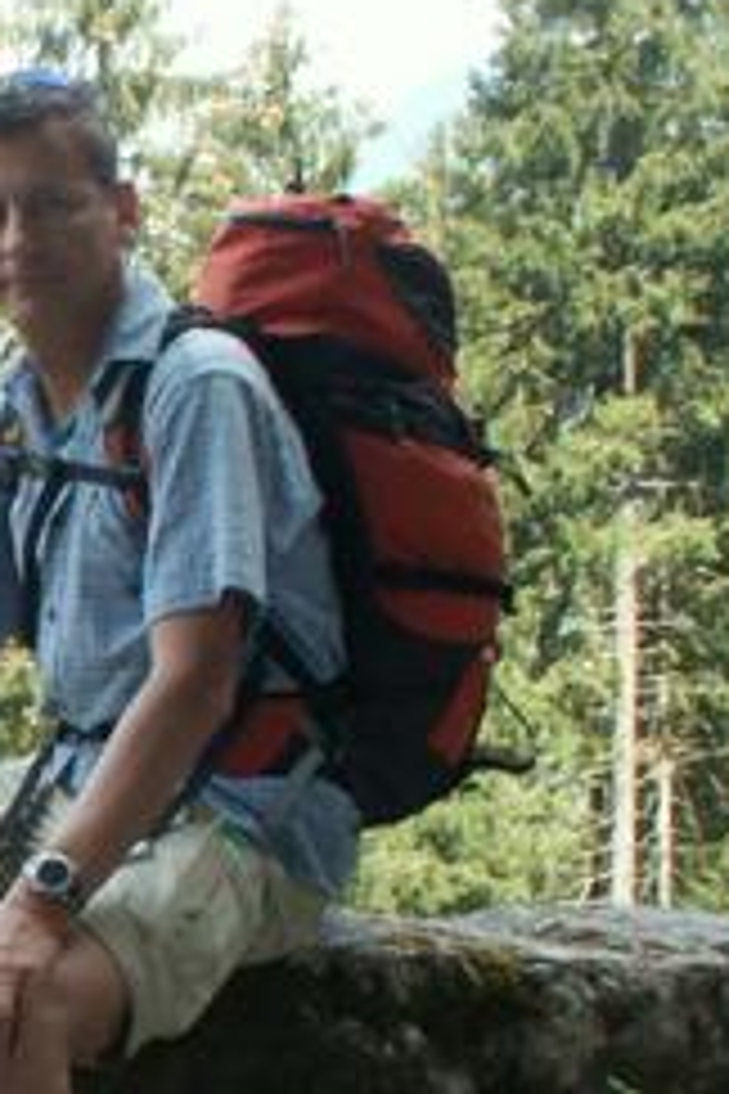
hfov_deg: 13.1
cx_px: -508
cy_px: 878
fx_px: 2916
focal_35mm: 96
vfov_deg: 21.0
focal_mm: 5.86
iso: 50
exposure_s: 1/25
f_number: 7.1
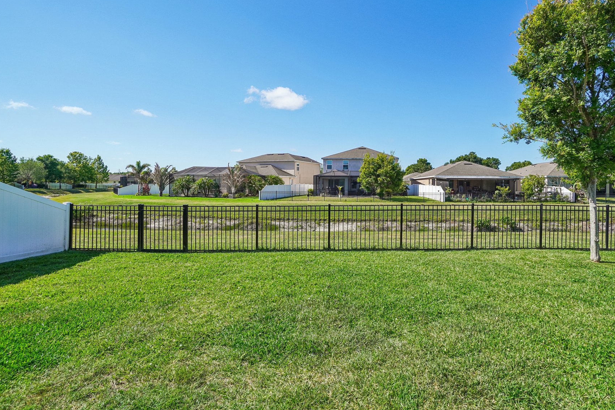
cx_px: 353
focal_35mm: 18
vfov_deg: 67.3
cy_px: 186
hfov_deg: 89.4
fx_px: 307
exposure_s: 1/250
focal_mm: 10
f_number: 8
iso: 100
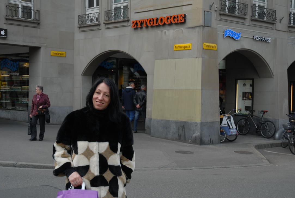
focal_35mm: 52
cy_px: 99
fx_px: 431
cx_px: 148
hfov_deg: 37.8
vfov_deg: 25.8
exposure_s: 1/125
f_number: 5.6
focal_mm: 35
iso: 100
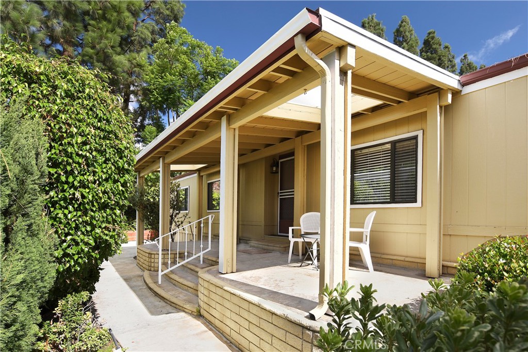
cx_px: 264
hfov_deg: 95.0
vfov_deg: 72.1
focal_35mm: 16
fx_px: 242
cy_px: 176
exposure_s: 1/125
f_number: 5.6
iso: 100
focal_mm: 11
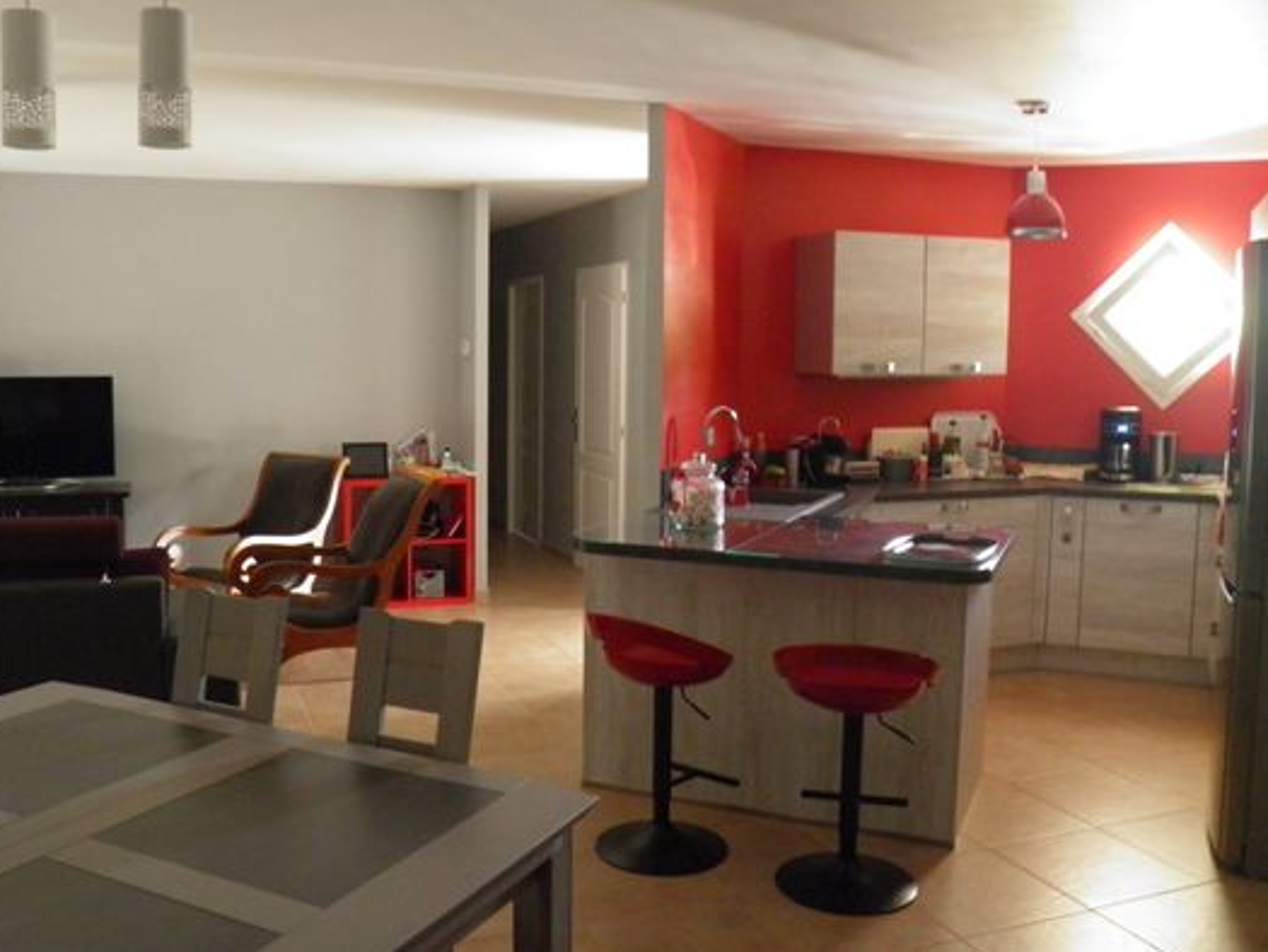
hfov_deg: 56.7
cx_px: 572
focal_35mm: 32
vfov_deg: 44.2
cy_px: 445
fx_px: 1172
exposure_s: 1/8
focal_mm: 4.9
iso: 400
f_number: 2.8
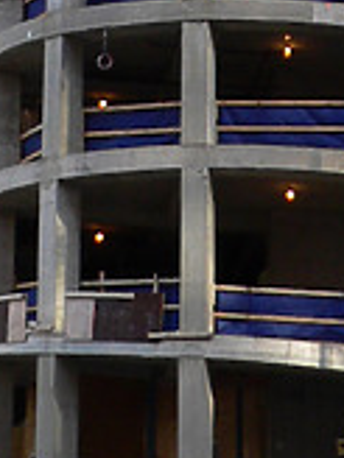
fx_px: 2624
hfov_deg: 7.3
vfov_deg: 9.7
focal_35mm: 198
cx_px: 566
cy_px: -193
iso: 80
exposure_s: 1/100
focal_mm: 6
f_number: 3.3
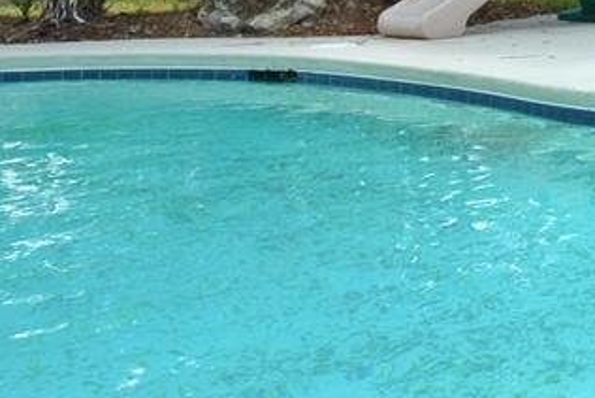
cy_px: -207
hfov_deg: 20.9
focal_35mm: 76
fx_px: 1257
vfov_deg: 16.3
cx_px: 979
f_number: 6.3
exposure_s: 1/200
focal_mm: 10
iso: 200
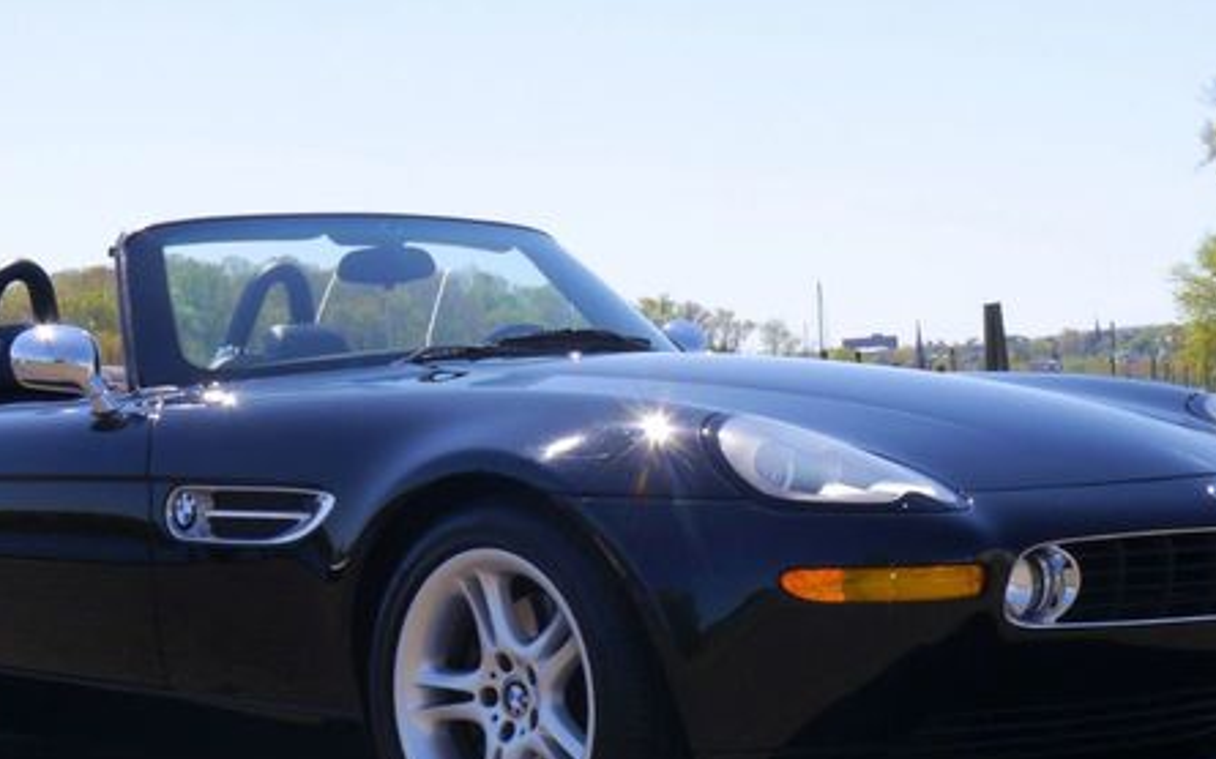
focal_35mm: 64
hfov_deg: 32.0
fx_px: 2121
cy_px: 385
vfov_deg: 20.3
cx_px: 538
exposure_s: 1/160
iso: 160
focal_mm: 21
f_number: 11
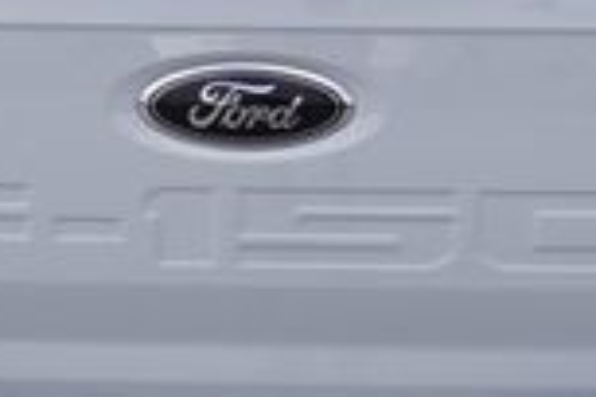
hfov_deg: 14.8
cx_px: 222
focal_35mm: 138
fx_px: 2284
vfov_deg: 9.9
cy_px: 226
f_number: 9
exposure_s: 1/125
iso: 100
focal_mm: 22
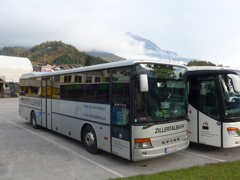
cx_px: 120
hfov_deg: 58.4
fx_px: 215
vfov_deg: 45.4
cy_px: 90
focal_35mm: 31
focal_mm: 6.5
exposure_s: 1/400
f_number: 2.8
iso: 80
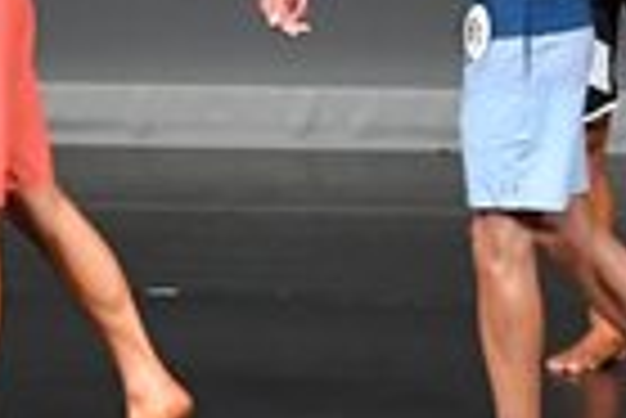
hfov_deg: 2.5
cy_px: -31
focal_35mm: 836
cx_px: 718
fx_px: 14552
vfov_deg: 1.6
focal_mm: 100
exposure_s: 1/400
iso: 4000
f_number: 5.6
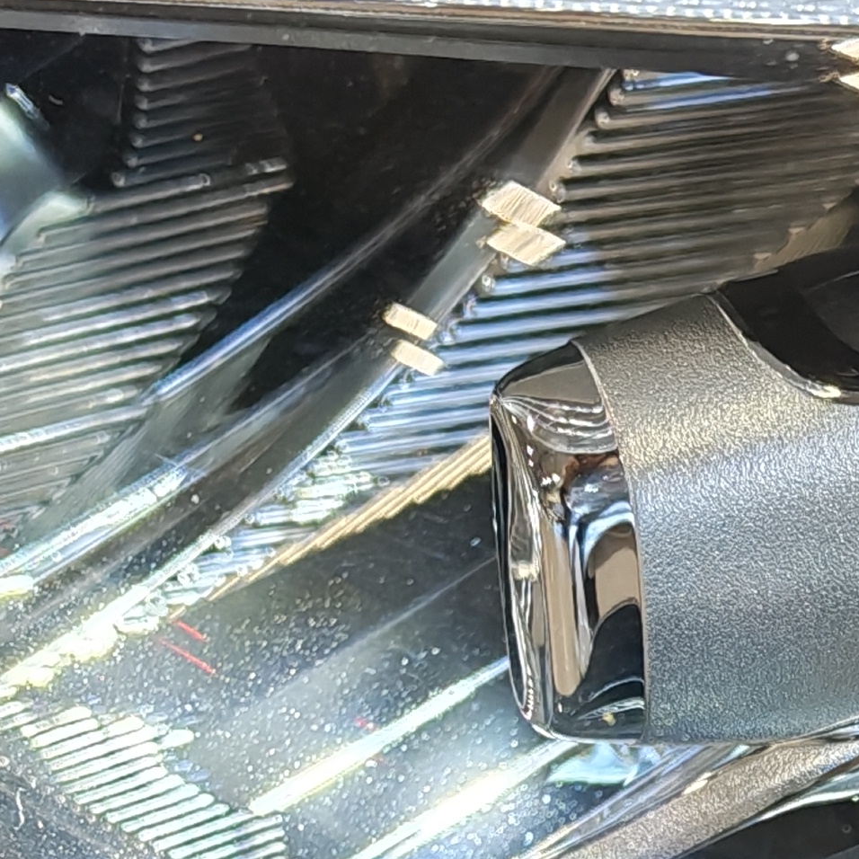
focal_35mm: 125
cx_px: 1049
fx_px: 3509
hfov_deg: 13.5
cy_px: 1262
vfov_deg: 13.2
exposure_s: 1/100
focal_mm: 6.12
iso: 80
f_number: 1.9
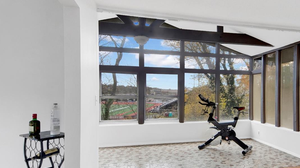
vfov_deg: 47.6
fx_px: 191
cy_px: 87
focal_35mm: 24
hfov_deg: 74.2
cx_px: 198
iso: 400
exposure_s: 1/25
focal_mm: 8
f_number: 8
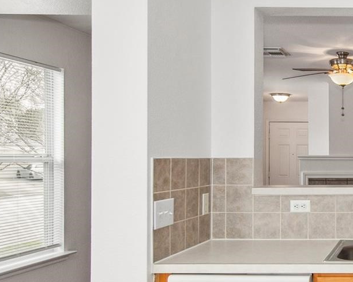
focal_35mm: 44
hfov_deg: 34.7
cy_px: 184
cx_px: 409
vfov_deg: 33.9
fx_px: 459
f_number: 5.6
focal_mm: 14
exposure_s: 1/100
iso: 400
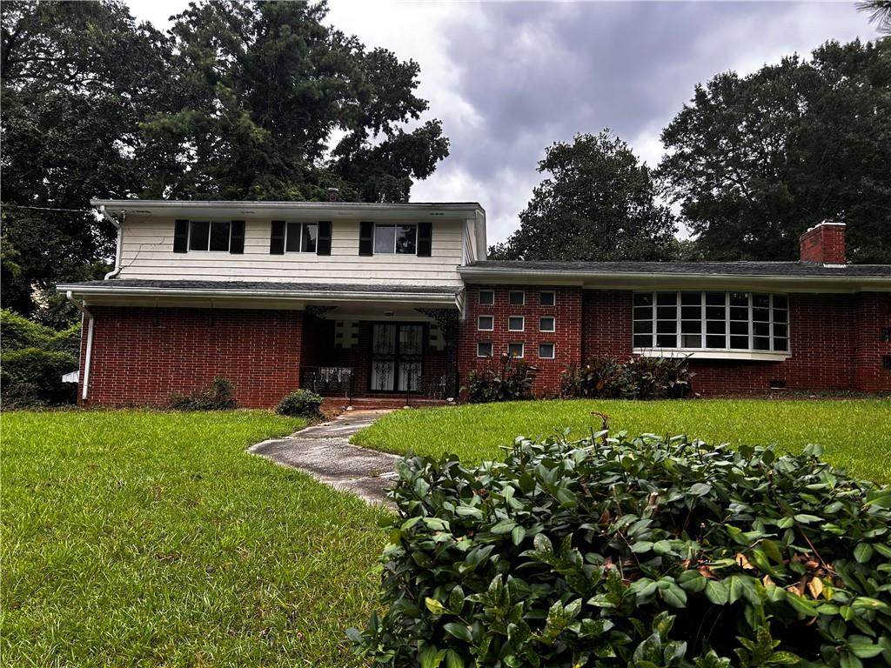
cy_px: 334
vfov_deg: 53.1
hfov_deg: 67.3
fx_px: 669
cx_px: 446
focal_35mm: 26
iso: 50
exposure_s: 1/621
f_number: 1.5
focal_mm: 5.7
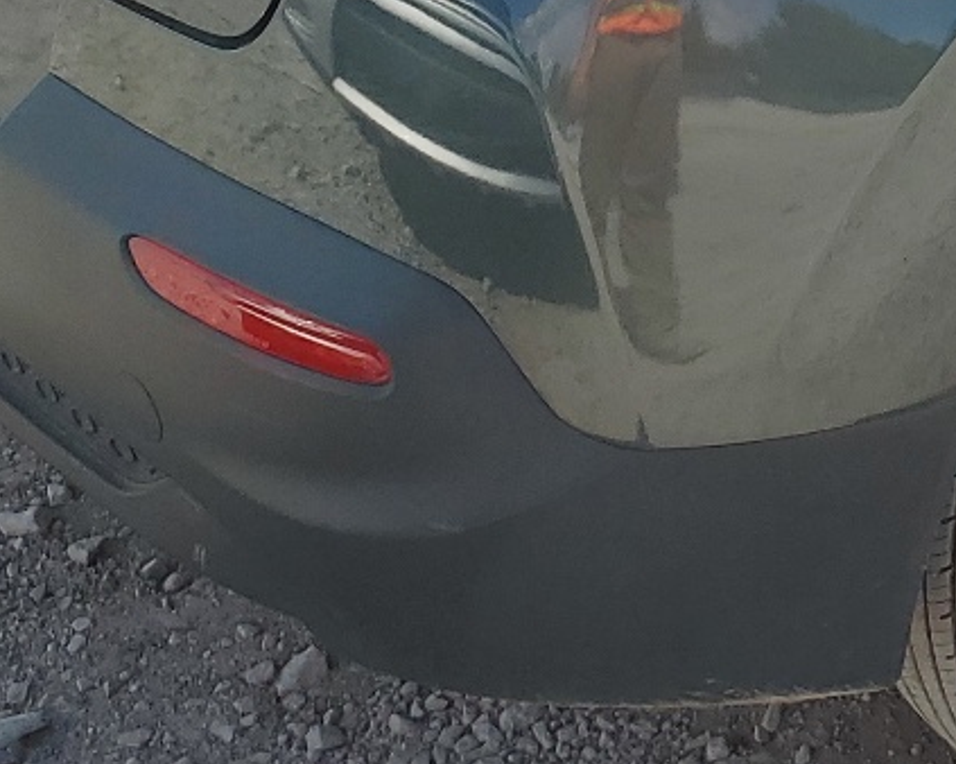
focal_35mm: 96
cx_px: 1189
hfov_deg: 18.7
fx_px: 2715
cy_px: -405
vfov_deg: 14.8
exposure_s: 1/2500
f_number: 1.5
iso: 50
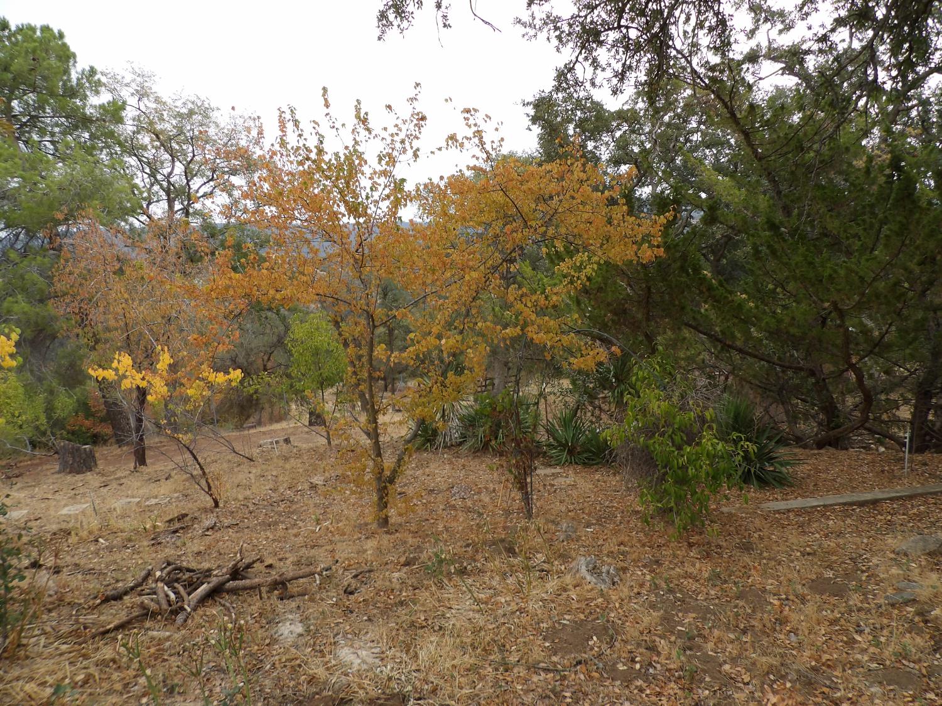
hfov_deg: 71.6
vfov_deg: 56.8
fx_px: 653
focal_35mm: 24
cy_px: 353
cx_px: 471
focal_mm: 4.3
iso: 100
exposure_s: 1/232
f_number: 3.2
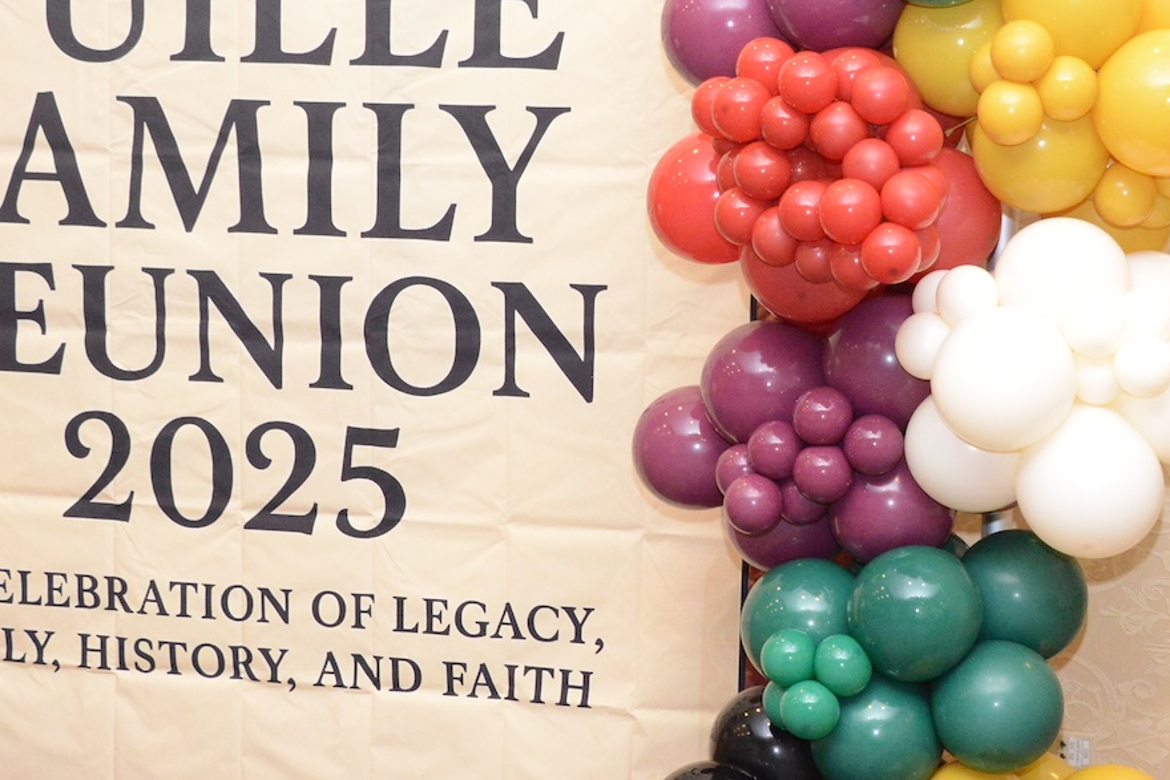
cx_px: 620
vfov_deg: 14.9
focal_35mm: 92
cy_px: 345
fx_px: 2990
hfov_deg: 22.1
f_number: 6.3
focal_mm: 45
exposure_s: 1/60
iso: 6400
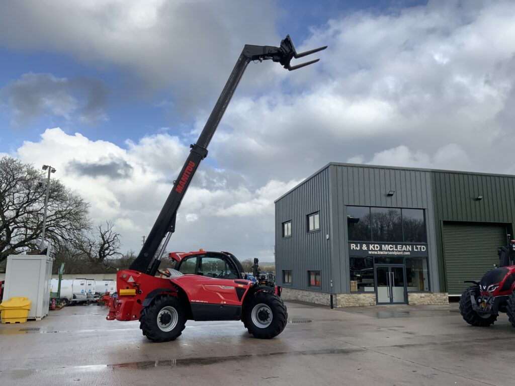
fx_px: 431
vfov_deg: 48.2
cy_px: 193
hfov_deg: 61.7
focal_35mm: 29
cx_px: 258
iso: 16
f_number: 1.8
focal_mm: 3
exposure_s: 1/728
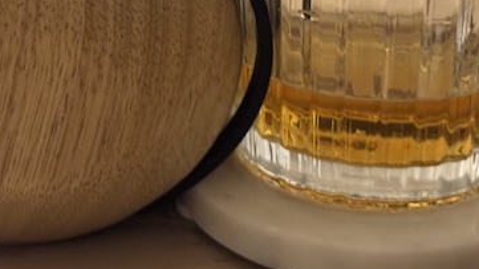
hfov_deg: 24.4
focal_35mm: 87
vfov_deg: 13.6
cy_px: -19
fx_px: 1105
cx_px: 169
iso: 640
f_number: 1.78
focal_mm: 6.76
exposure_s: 1/25
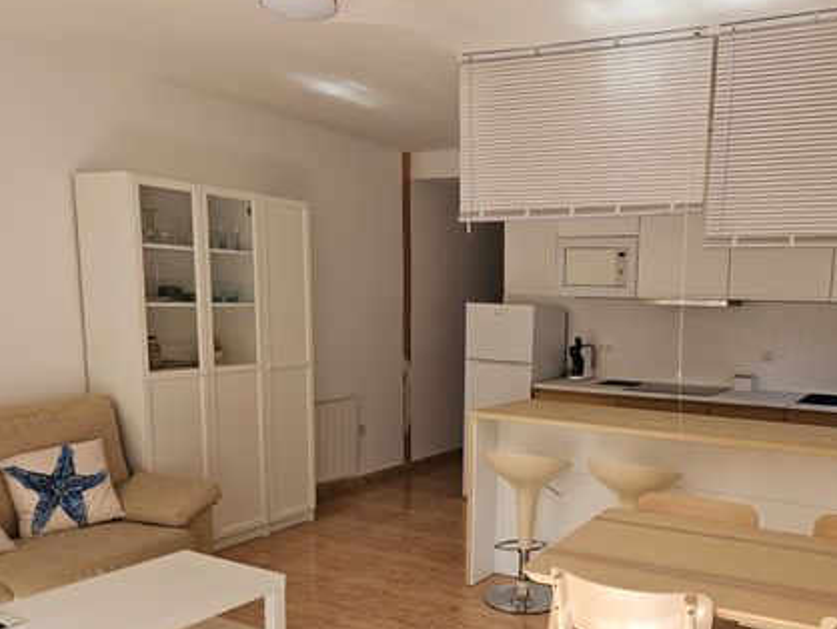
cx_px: 535
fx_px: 798
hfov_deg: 54.6
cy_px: 427
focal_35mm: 33
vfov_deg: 42.3
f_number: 1.8
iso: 25
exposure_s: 1/118
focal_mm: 5.4
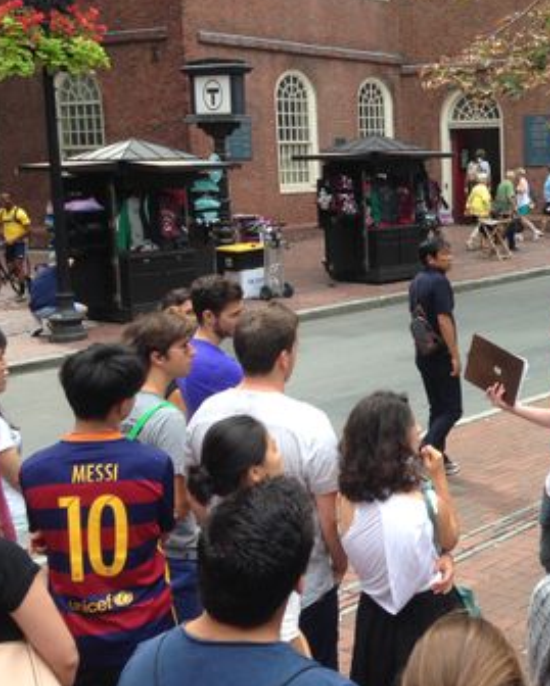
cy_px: 309
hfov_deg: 24.2
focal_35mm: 61
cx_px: 509
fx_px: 1241
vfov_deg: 30.9
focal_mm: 4.12
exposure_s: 1/239
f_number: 2.4
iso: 50
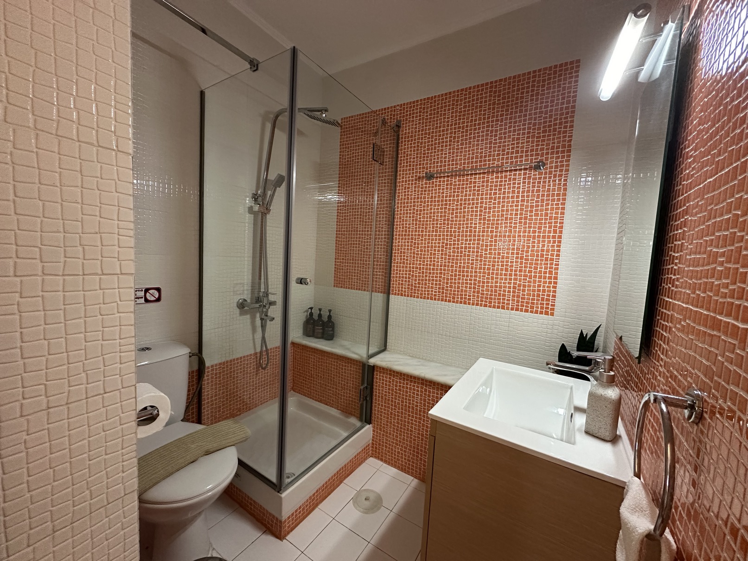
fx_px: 303
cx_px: 374
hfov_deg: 102.1
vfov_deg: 85.7
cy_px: 280
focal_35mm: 14
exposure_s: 1/50
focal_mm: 2.22
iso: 640
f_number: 2.2
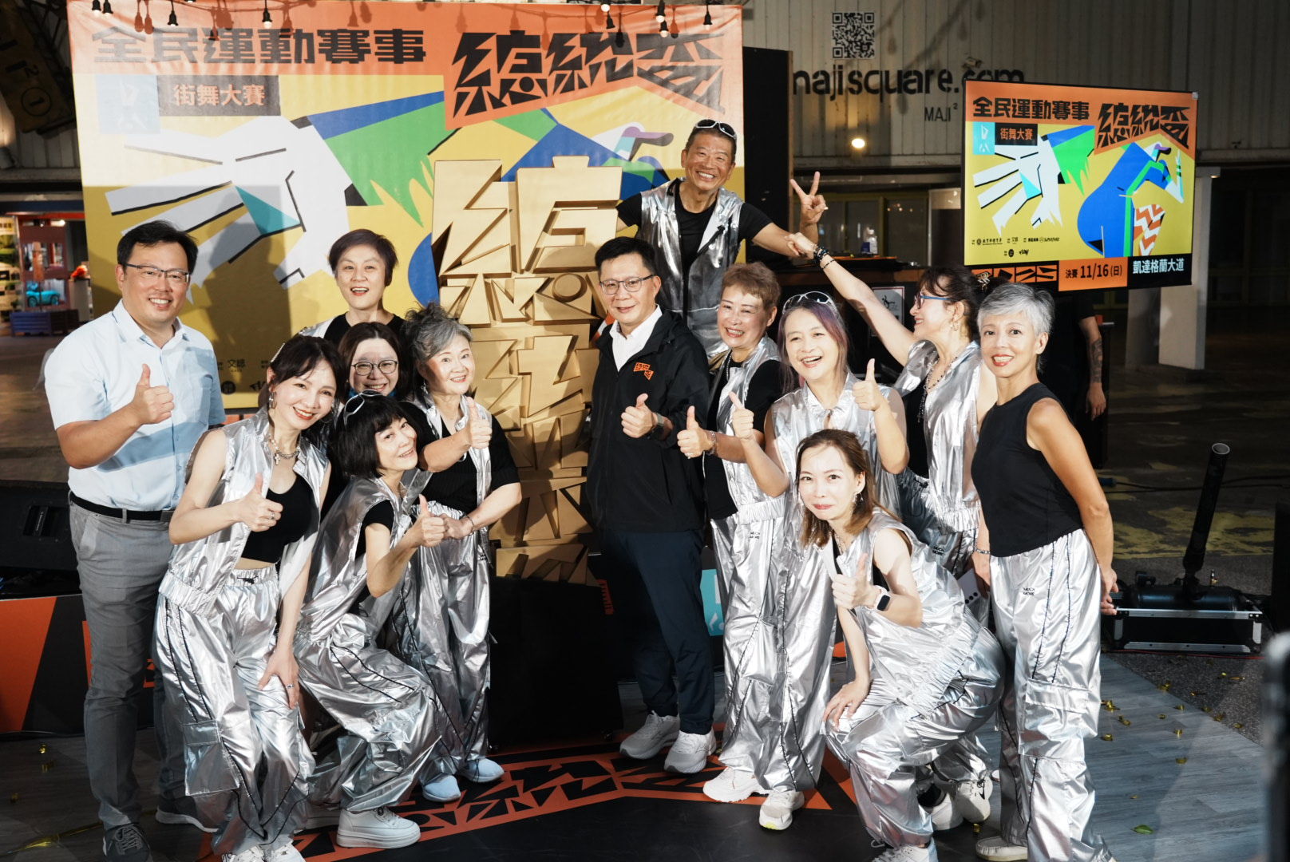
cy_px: 431
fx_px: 1219
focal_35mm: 34
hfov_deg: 55.8
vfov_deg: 38.9
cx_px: 645
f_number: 4.5
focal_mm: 34
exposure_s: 1/160
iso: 2000
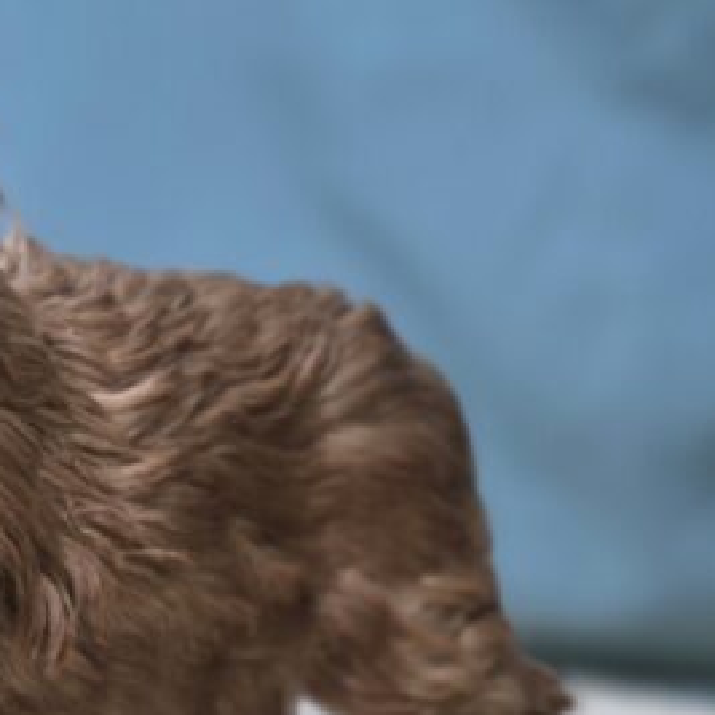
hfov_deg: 21.8
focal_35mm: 78
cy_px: 466
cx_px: 107
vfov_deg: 22.1
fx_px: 1823
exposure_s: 1/73.5
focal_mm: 6.3
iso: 40
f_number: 1.7
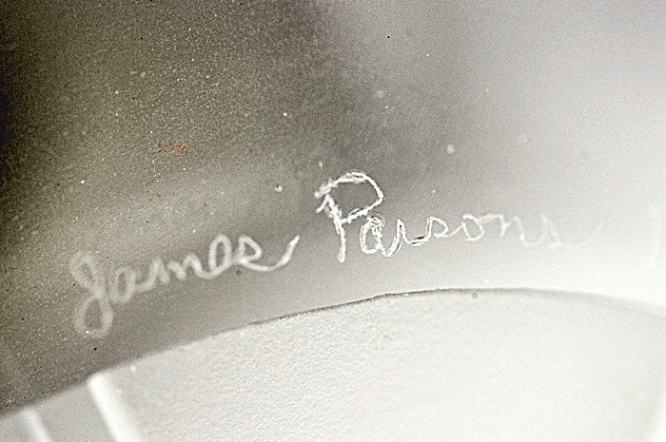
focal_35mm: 90
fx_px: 1663
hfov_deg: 22.6
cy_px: 221
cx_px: 333
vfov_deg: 15.2
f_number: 3.5
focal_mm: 60
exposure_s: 1/200
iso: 400
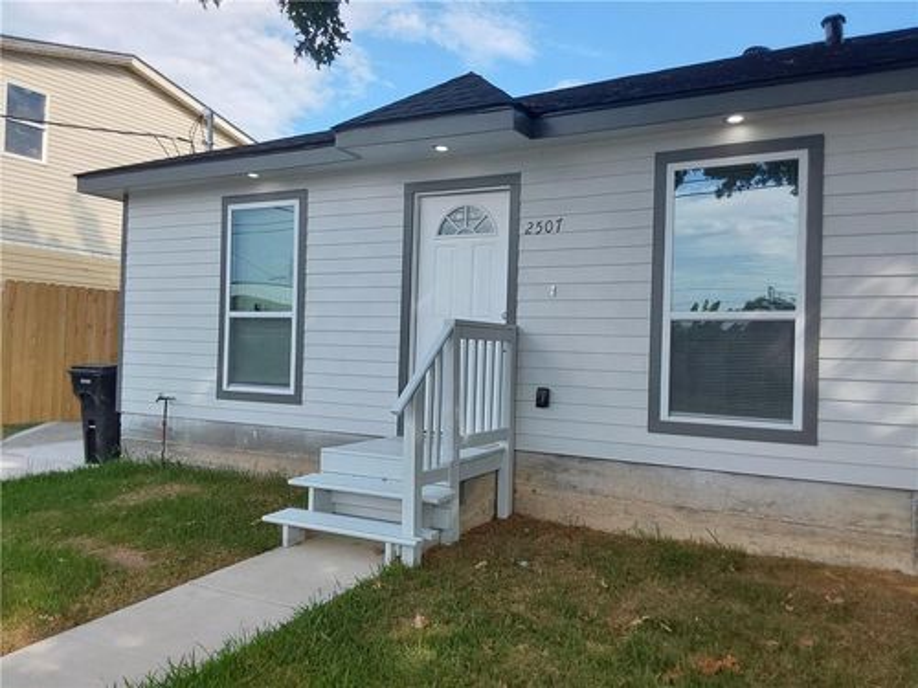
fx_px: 743
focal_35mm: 28
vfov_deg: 49.7
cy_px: 344
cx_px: 459
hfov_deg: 63.4
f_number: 1.9
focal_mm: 2.91
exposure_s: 1/981
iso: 50
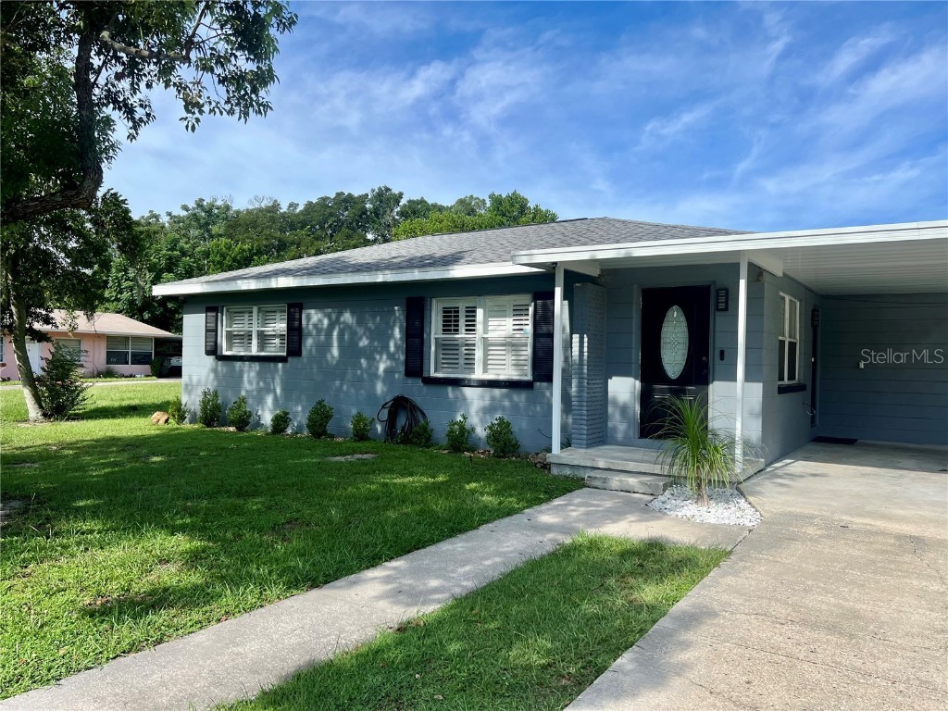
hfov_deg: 67.3
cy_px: 356
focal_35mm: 26
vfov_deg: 53.1
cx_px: 474
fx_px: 712
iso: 50
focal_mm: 5.7
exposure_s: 1/3571
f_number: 1.5
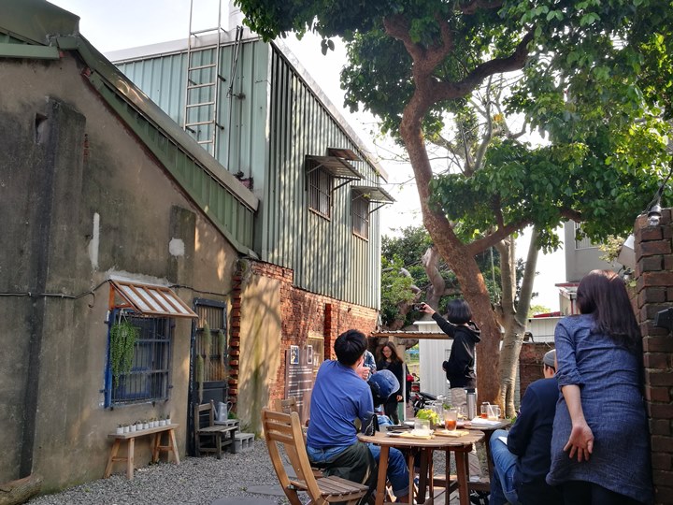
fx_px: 642
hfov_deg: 55.4
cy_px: 252
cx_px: 336
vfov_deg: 42.9
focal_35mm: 33
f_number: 2.2
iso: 50
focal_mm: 4.5
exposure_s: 1/187
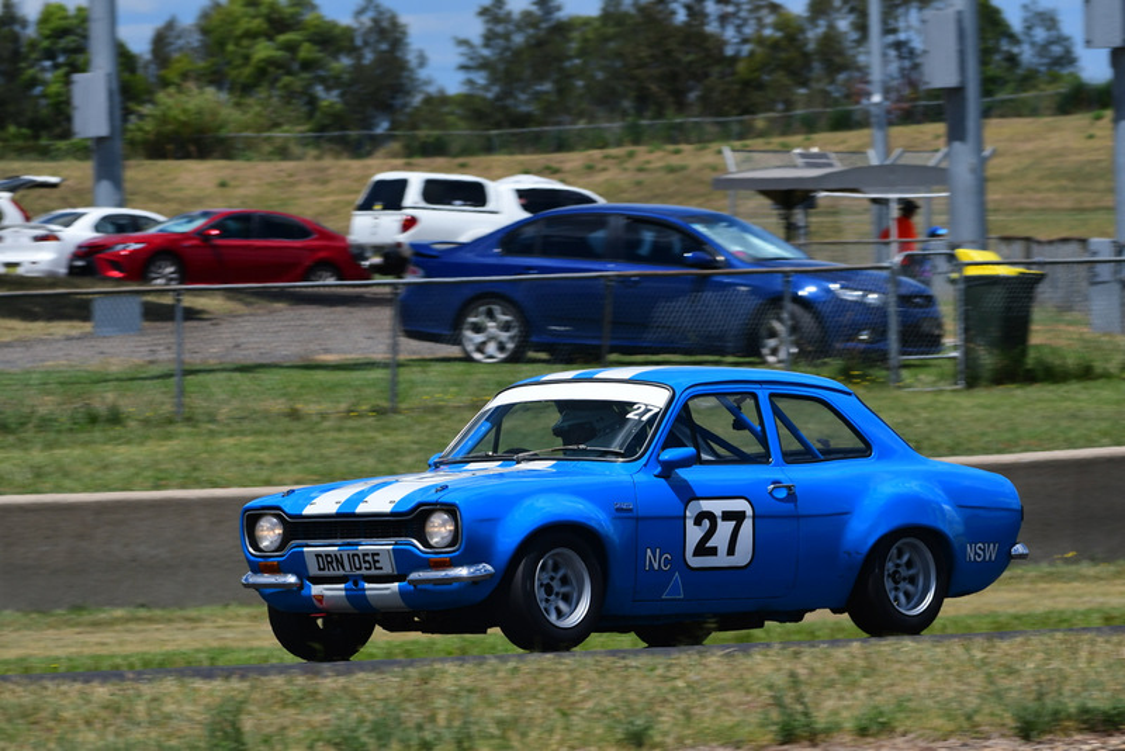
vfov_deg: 4.6
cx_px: 562
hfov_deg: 6.9
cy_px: 376
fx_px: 9378
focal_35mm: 300
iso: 200
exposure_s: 1/640
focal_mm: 200
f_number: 10
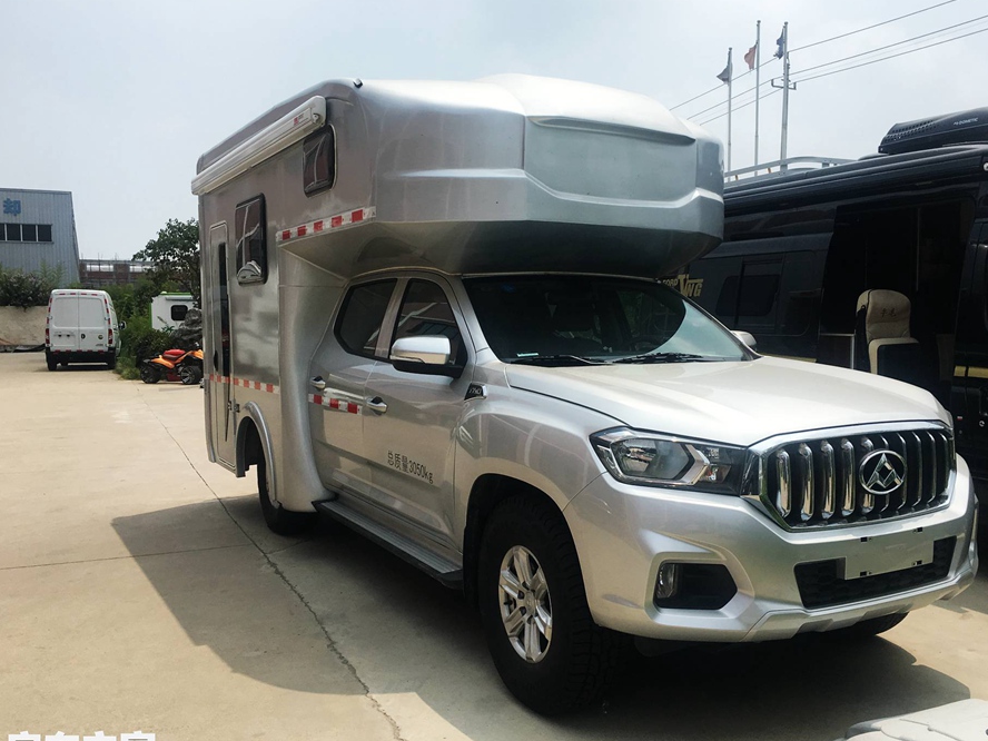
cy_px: 384
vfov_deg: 44.2
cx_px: 536
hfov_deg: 56.7
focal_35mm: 32
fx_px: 913
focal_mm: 4.15
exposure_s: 1/2481
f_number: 2.2
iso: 25
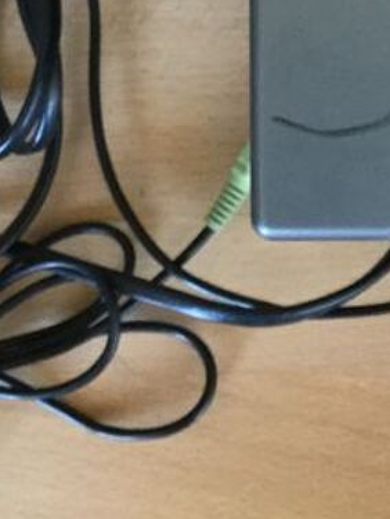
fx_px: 1652
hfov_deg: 13.2
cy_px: -103
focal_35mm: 110
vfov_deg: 17.1
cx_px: 425
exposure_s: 1/33
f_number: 2.4
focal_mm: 3.3
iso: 200
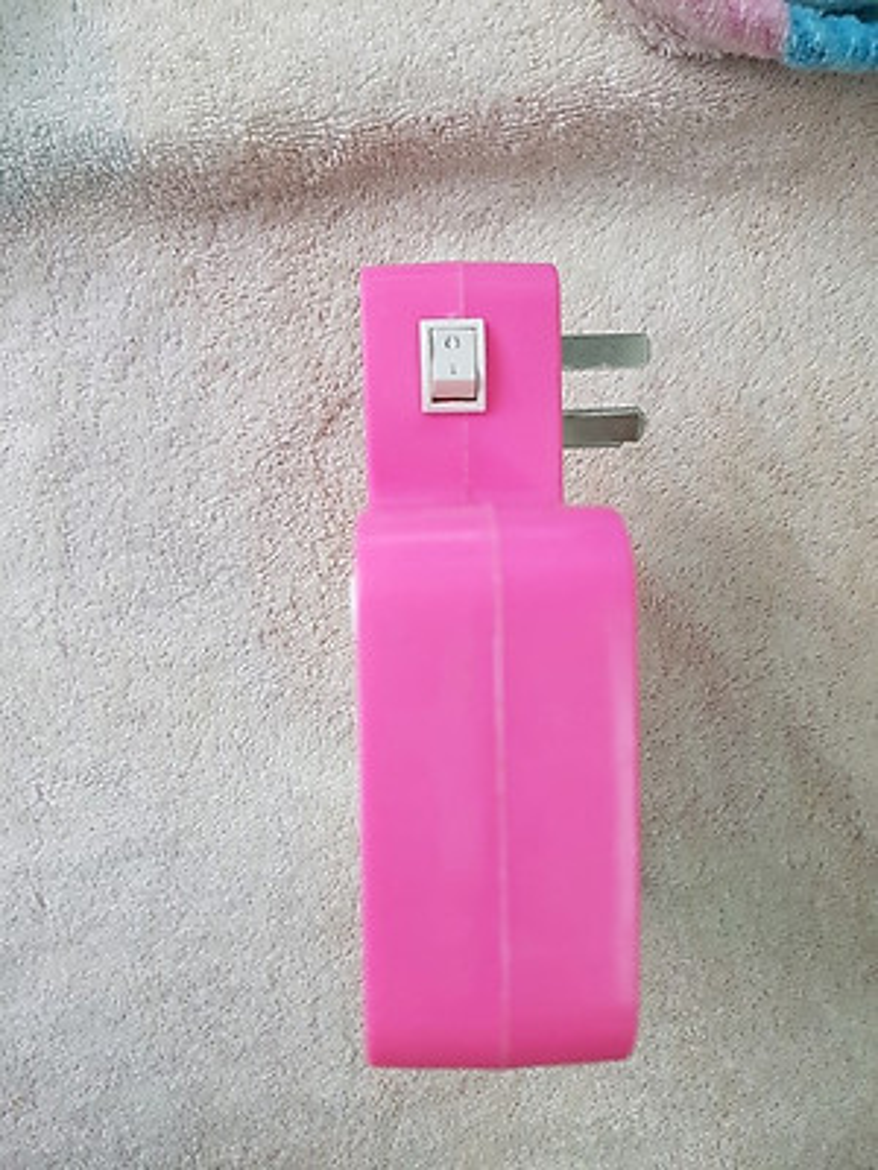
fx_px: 879
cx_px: 439
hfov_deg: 53.1
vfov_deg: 67.3
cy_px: 585
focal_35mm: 26
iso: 160
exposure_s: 1/33
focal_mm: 4.3
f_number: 1.7
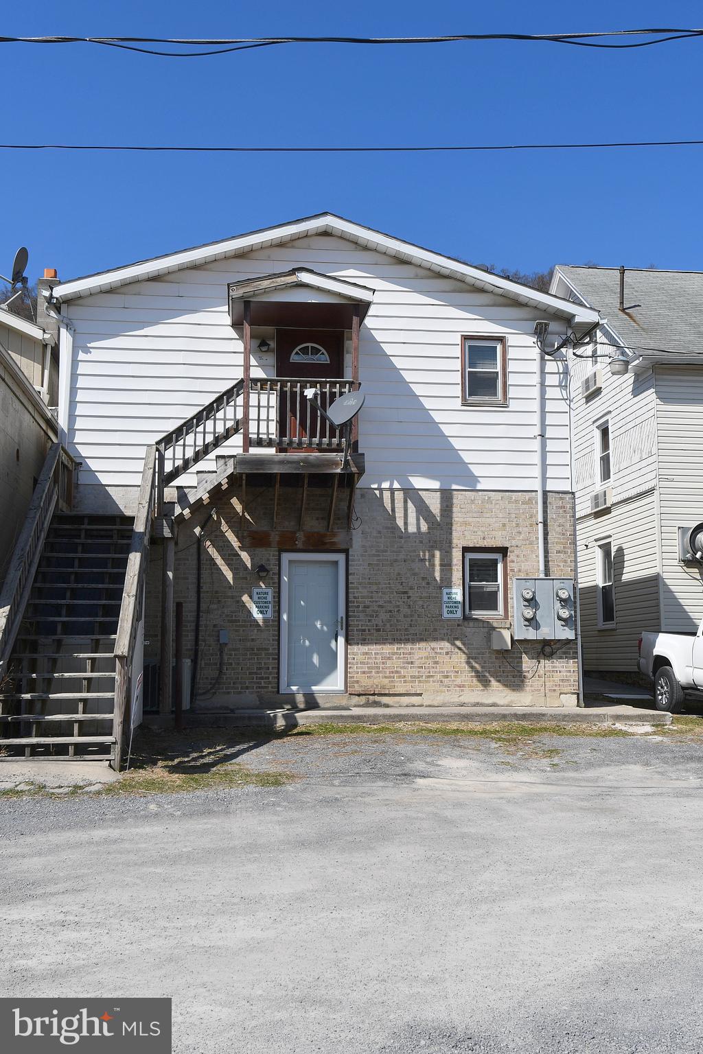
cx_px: 352
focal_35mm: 36
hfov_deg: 36.9
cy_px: 527
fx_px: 1054
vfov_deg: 53.1
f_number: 10
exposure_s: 1/400
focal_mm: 24
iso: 100
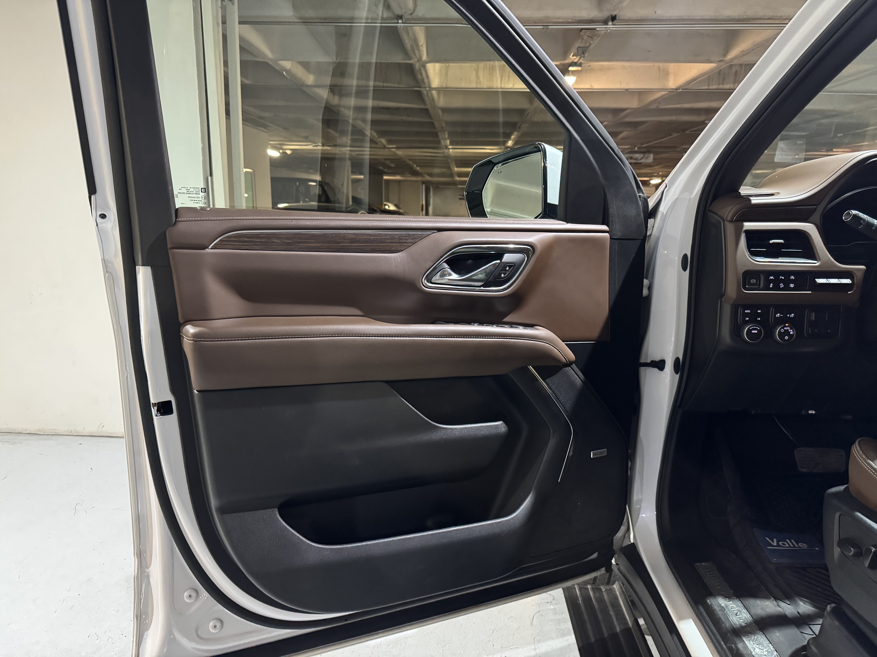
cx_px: 438
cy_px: 328
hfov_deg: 71.6
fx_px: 608
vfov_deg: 56.8
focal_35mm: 24
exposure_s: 1/40
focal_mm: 6.76
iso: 800
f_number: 1.78
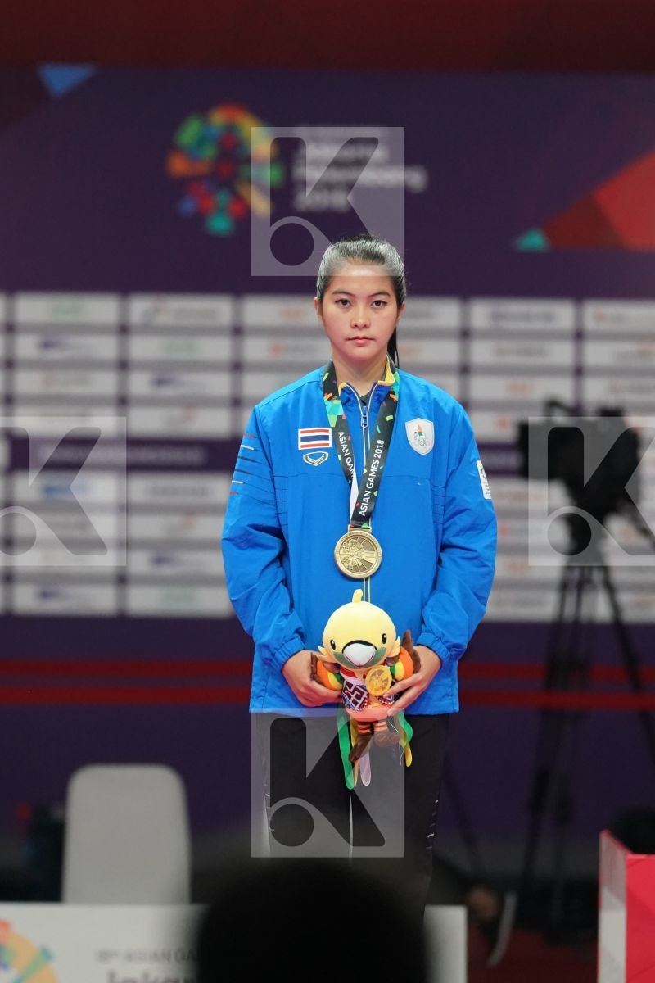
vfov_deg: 4.9
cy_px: 492
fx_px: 11462
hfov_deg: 3.3
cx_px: 328
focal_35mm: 420
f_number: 4
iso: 4000
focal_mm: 280
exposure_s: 1/500
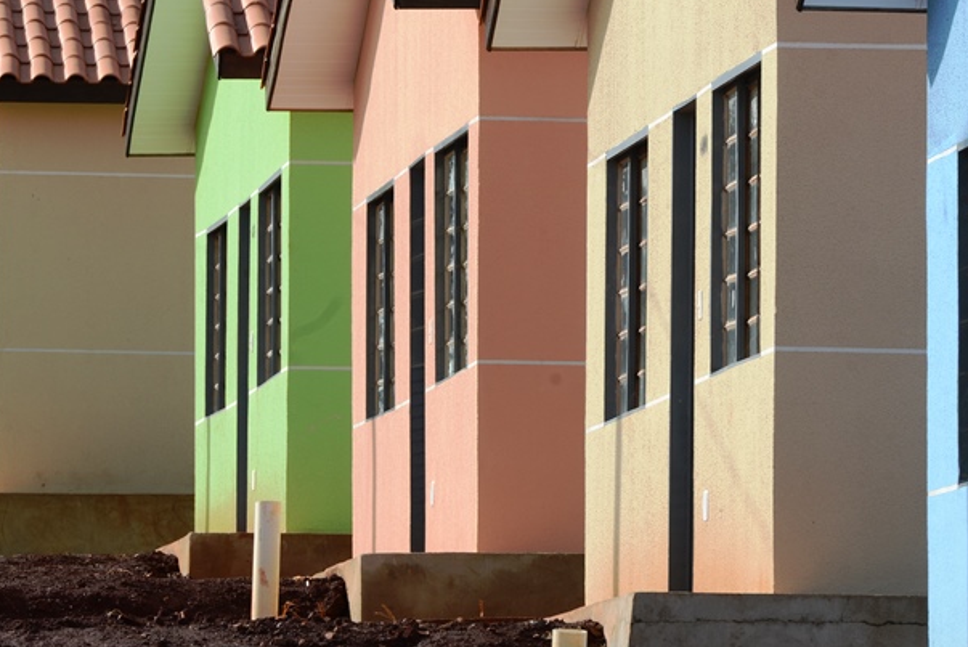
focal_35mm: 398
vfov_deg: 3.5
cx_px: 517
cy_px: 137
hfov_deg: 5.2
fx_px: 10709
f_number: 11
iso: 200
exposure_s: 1/200
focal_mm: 200
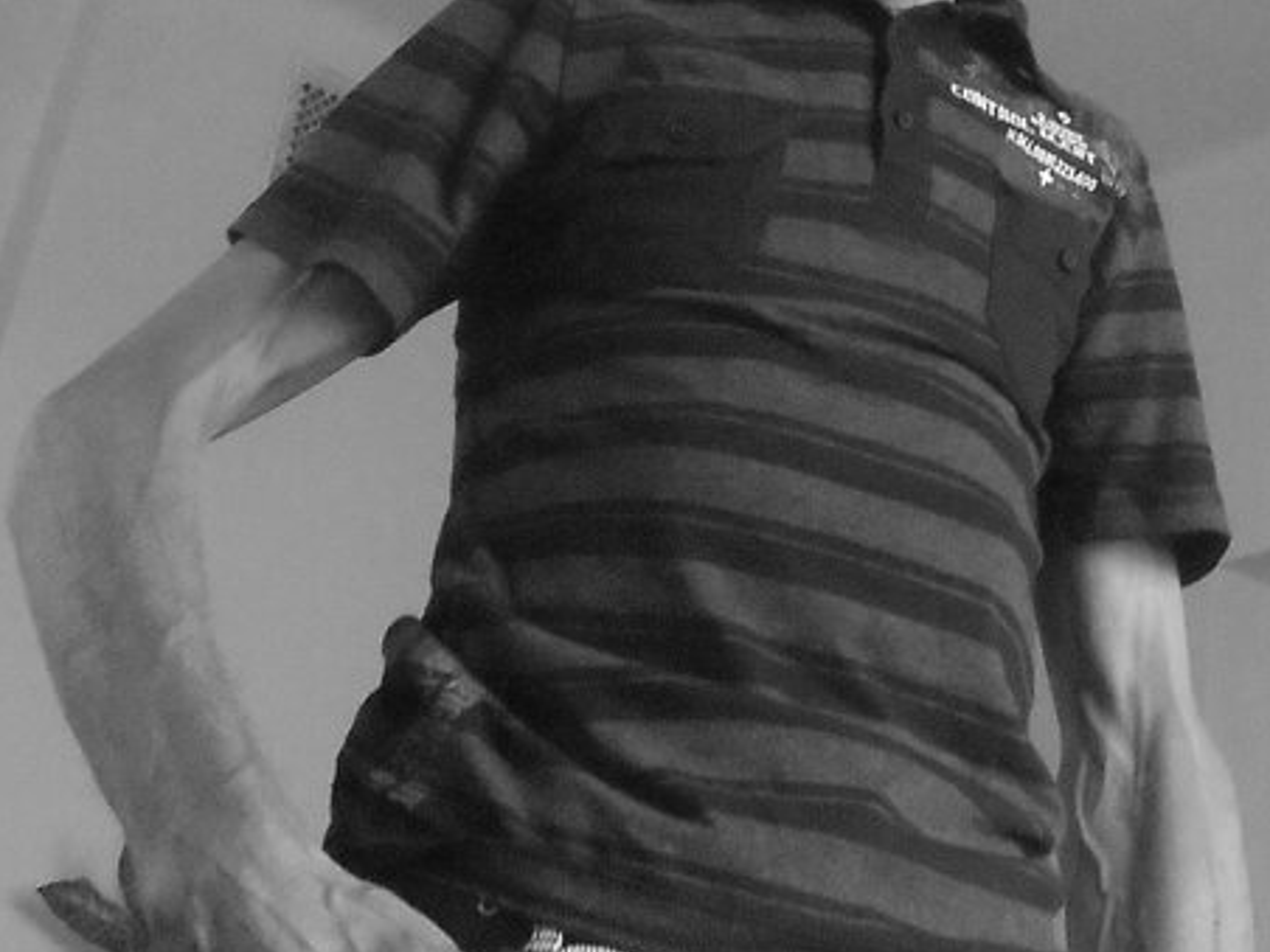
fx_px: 2531
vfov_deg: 19.7
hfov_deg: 27.9
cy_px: -267
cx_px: 891
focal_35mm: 69
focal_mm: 4.6
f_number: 3.5
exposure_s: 1/20
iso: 800
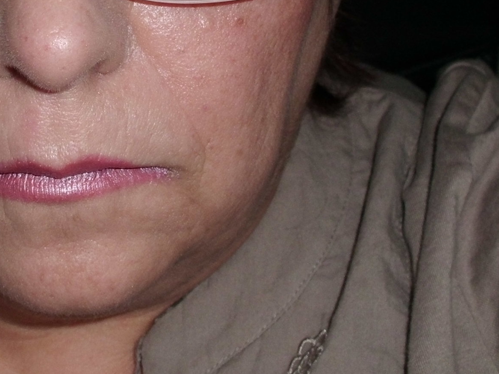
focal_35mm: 79
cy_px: -19
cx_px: 80
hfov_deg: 24.2
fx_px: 1139
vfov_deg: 18.1
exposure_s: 1/60
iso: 100
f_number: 2.9
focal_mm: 6.3
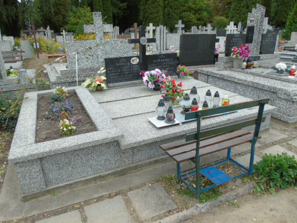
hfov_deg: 69.4
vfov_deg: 54.9
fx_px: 214
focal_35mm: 25
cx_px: 148
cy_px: 112
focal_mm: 4.4
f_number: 3.4
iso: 80
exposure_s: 1/125
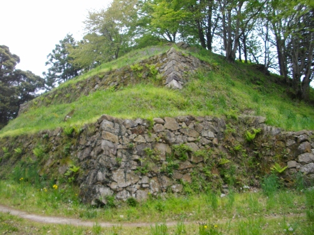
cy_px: 118
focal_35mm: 32
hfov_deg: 56.8
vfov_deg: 44.2
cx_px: 157
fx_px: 290
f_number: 2.9
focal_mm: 5.7
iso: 100
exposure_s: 1/320
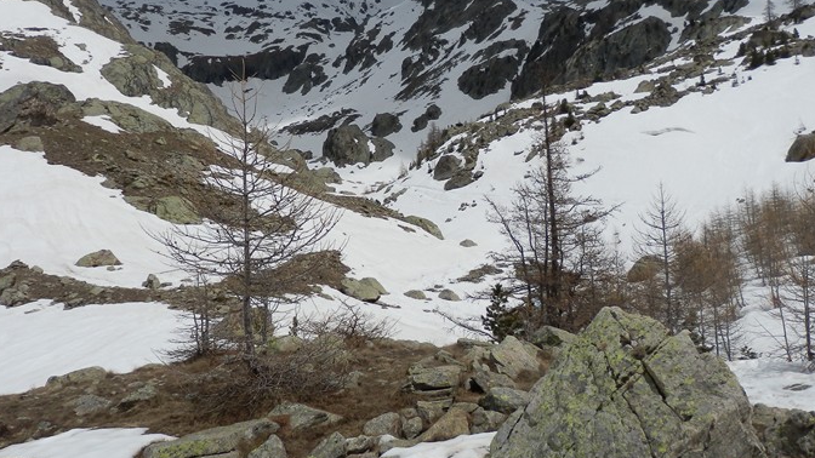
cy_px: 195
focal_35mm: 35
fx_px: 756
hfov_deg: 56.6
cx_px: 412
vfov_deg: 33.7
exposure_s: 1/640
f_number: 9
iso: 80
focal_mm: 5
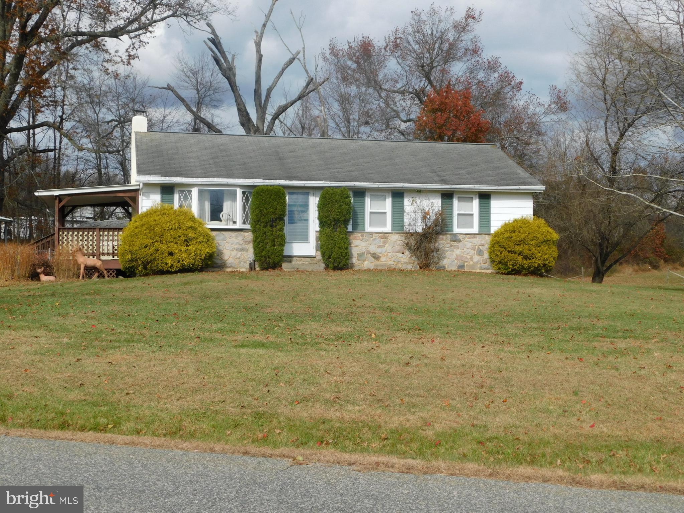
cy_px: 256
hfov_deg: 37.5
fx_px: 1008
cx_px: 342
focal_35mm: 51
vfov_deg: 28.6
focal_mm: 9
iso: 125
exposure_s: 1/1000
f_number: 3.8
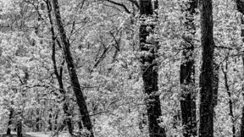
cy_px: 162
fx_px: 990
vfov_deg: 7.9
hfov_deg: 13.9
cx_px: 8
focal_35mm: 153
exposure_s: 1/200
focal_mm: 70
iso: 200
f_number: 11
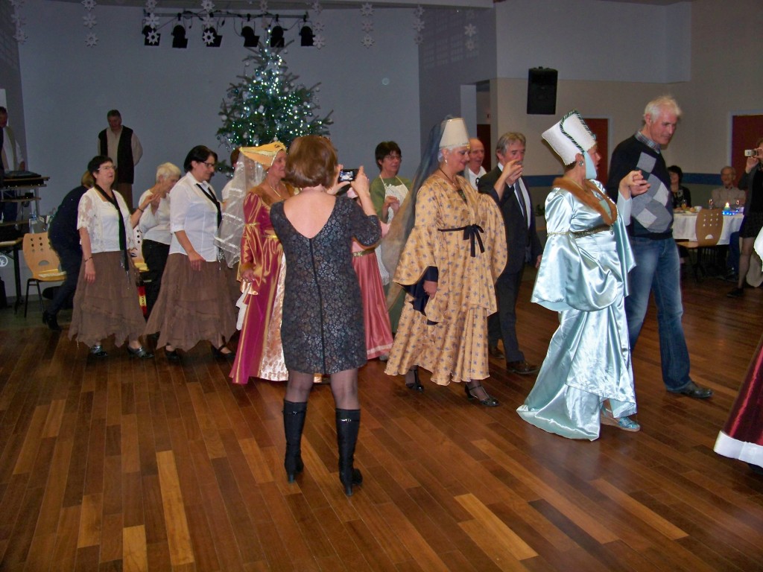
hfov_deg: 55.4
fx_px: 727
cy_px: 286
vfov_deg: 42.9
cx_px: 382
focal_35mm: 33
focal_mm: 5.85
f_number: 2.8
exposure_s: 1/30
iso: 200
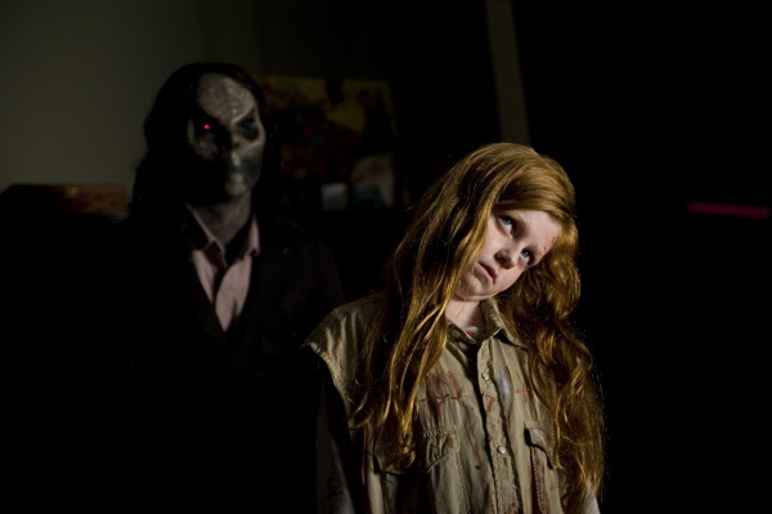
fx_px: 1328
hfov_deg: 32.4
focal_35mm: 62
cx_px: 386
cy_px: 257
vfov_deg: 21.9
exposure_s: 1/60
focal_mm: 62
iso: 1600
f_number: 3.2
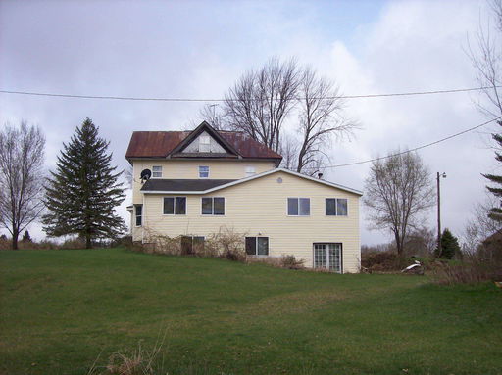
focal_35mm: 36
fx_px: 522
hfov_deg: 51.4
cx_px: 251
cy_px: 188
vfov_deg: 39.6
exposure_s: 1/495
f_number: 4.8
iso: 80
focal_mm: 6
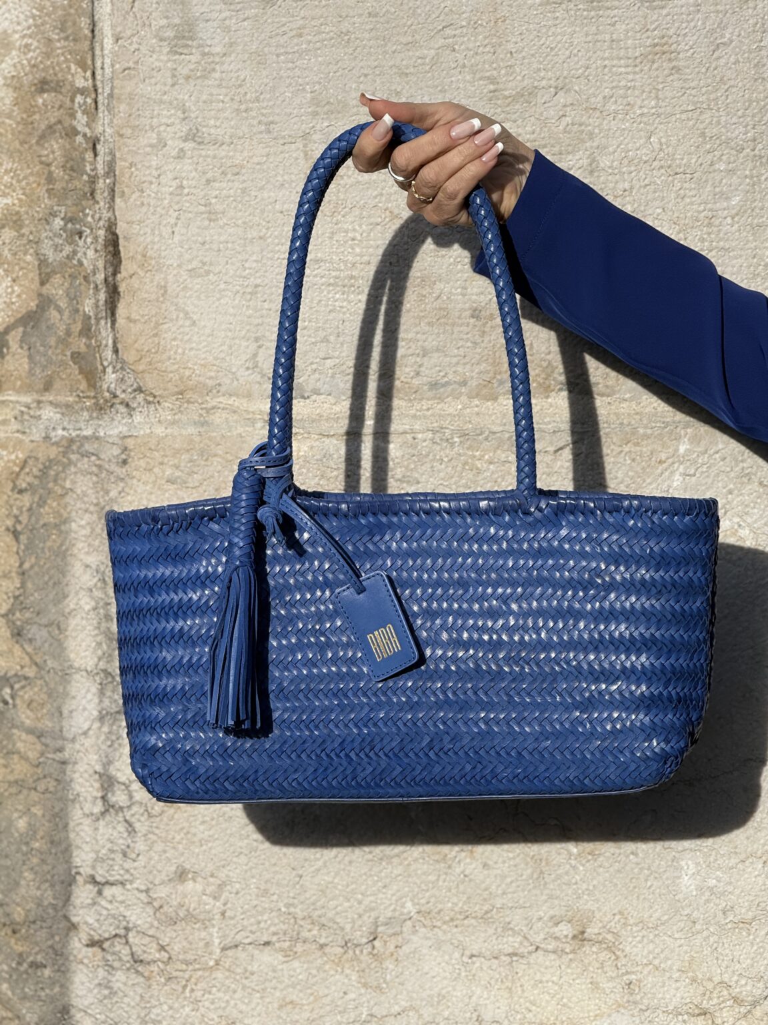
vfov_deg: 16.4
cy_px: 512
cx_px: 384
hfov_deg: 12.3
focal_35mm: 120
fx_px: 3550
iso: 50
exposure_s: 1/1481
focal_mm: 15.66
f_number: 2.8
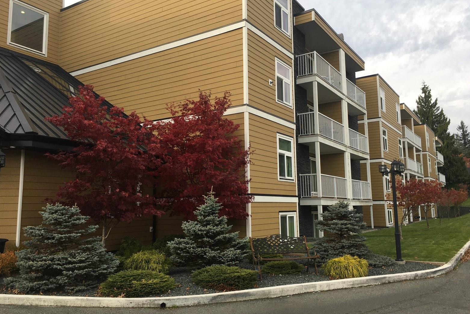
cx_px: 236
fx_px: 405
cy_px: 155
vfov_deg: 42.3
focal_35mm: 31
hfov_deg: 60.3
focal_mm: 4.15
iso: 25
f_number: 2.2
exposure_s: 1/137
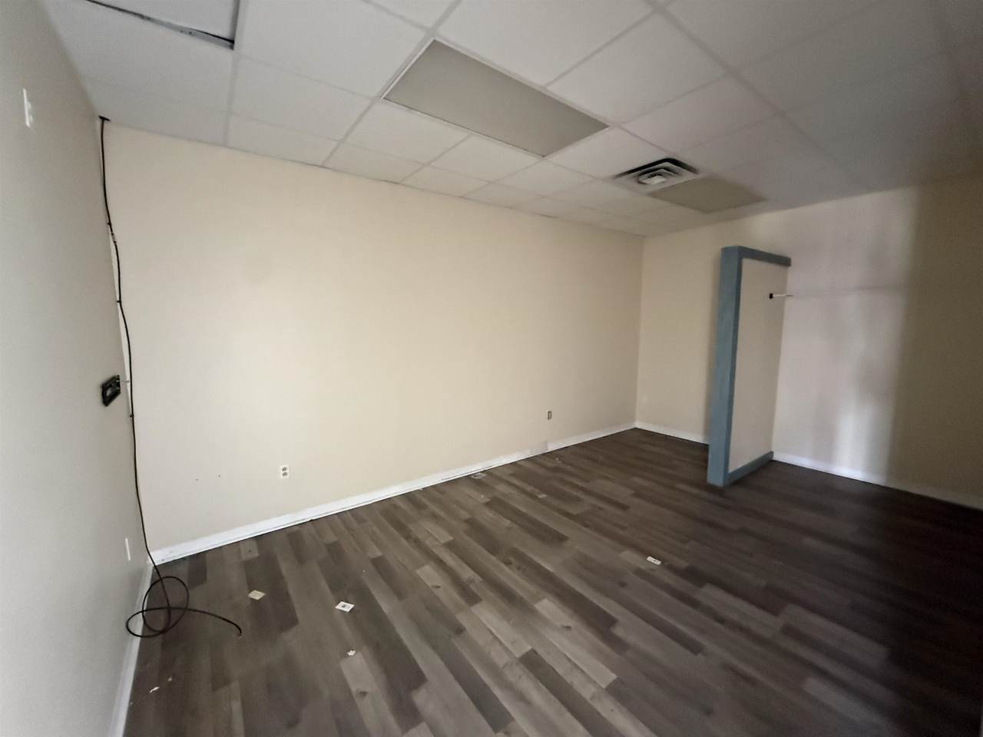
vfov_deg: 85.7
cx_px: 492
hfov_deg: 102.1
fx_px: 398
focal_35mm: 14
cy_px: 368
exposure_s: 1/60
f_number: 2.2
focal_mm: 2.22
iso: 1250
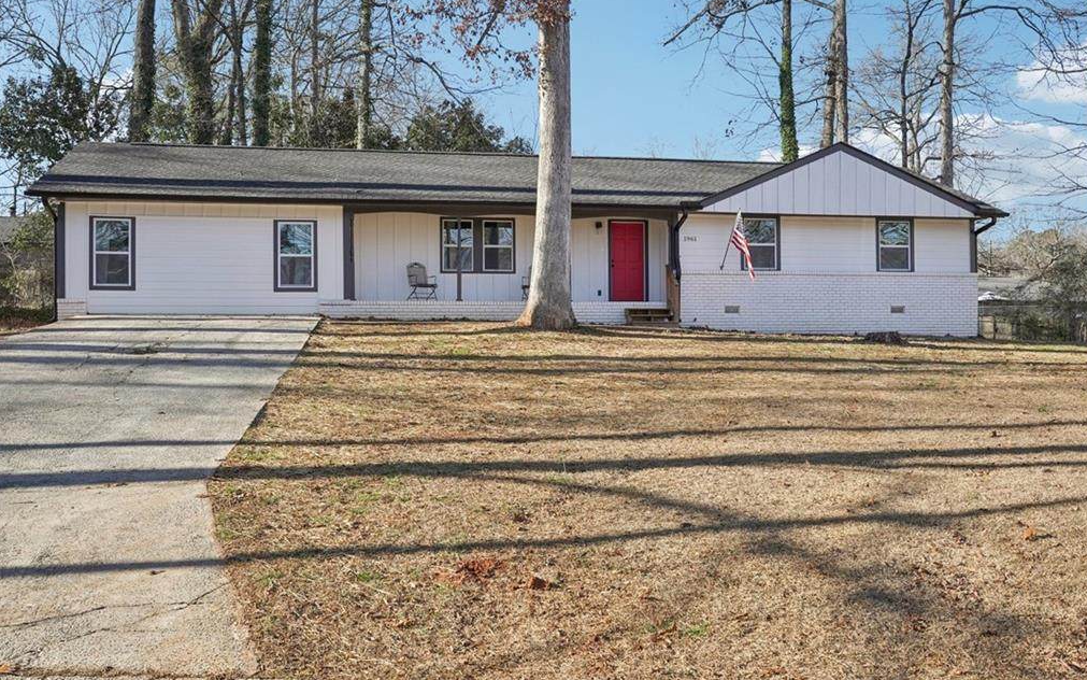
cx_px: 547
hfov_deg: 57.4
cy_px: 342
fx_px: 993
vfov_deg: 37.8
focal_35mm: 34
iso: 800
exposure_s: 1/1000
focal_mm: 32.5
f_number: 8
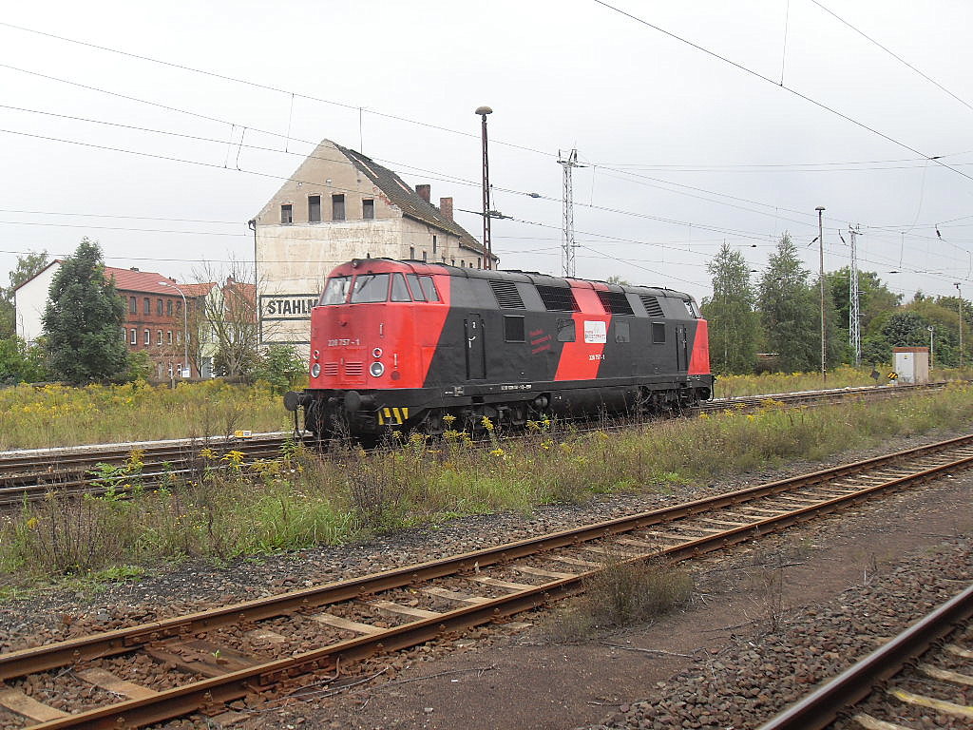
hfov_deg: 46.8
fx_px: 1124
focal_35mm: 40
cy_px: 365
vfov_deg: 36.0
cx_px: 486
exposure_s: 1/90
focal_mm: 7.1
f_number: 3.1
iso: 80
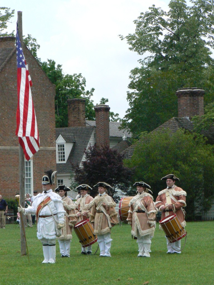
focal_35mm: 175
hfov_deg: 8.5
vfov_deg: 11.3
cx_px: 107
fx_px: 1442
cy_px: 142
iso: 400
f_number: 8
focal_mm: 29.1
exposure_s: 1/1000
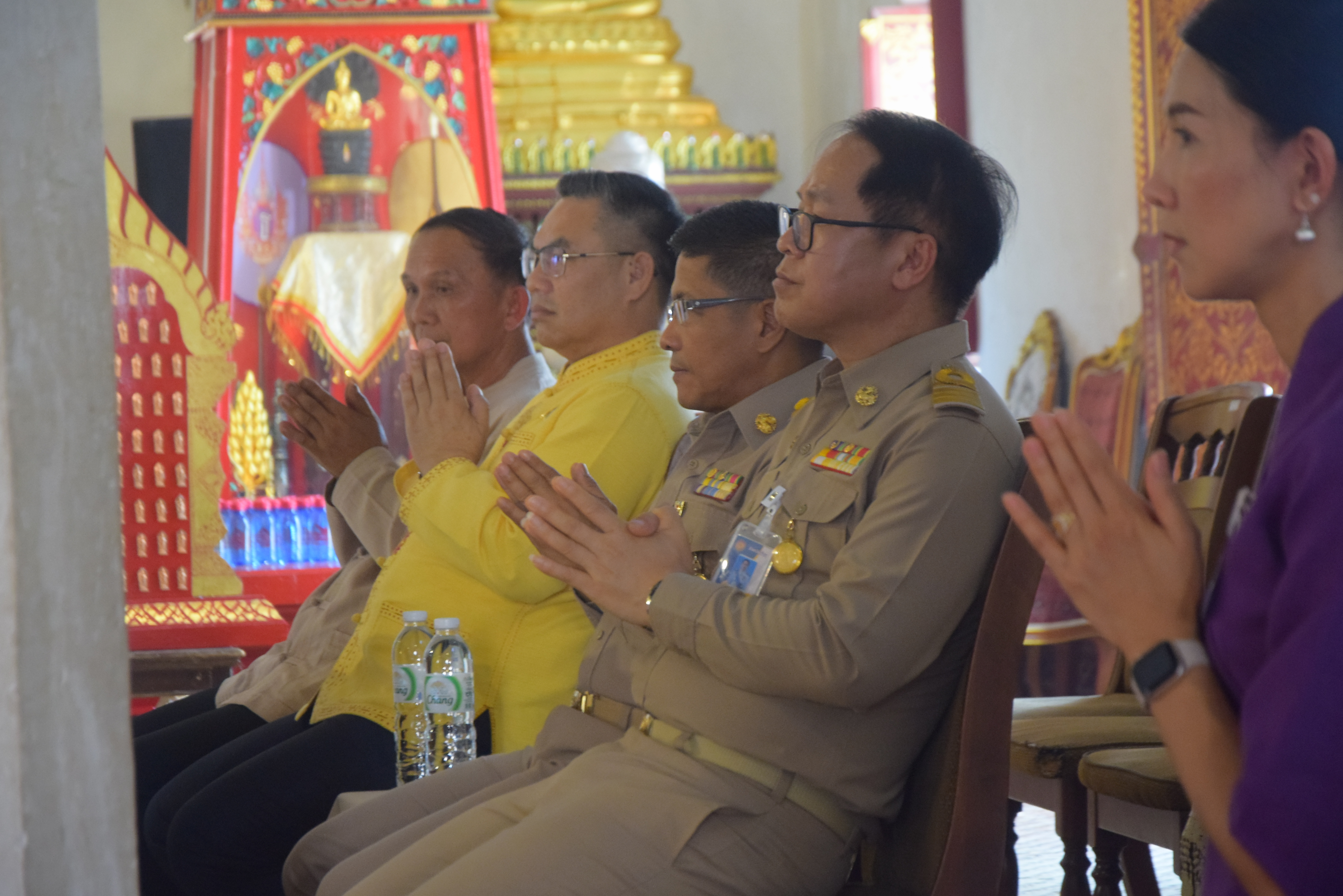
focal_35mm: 135
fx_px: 5037
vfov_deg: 10.2
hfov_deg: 15.2
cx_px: 672
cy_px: 448
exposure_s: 1/50
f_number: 5.6
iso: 2000
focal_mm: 90
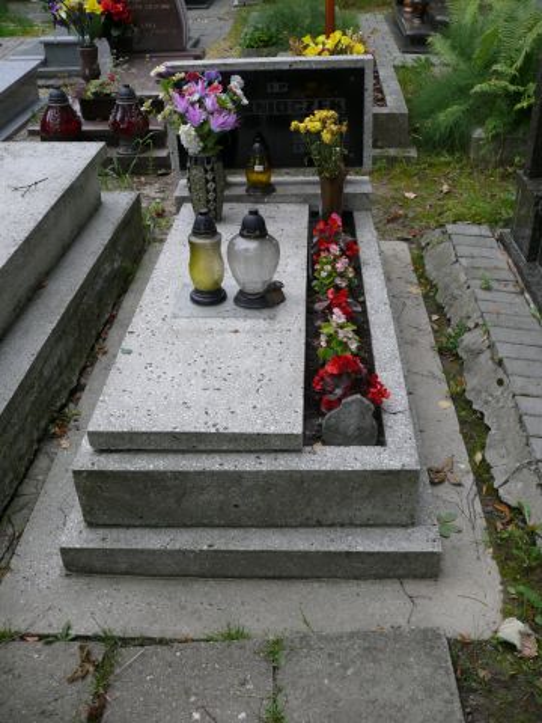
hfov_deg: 40.7
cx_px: 271
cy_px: 362
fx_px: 731
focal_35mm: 35
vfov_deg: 52.6
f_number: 2.8
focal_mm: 7.4
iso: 100
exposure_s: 1/100
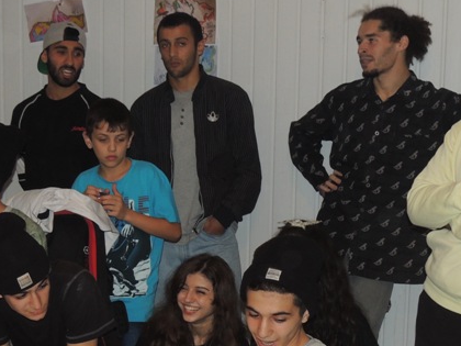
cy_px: 324
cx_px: 224
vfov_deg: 17.7
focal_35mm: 82
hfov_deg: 23.8
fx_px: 1092
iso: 200
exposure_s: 1/30
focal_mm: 7.6
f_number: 3.4
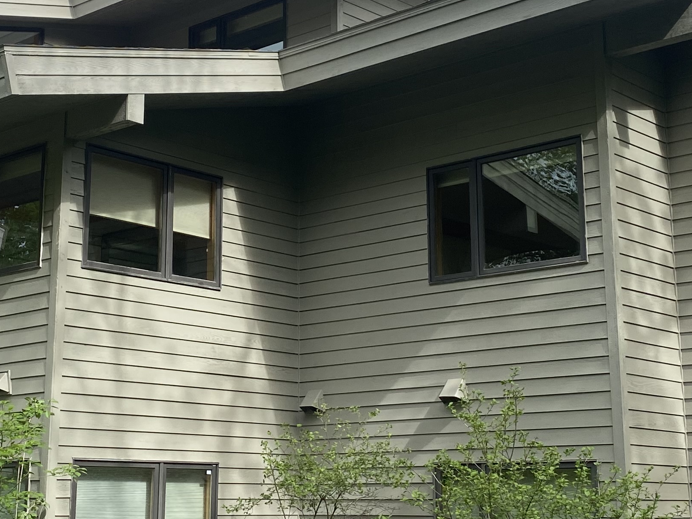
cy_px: 212
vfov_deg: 22.6
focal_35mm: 65
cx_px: 293
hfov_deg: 29.8
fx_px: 1299
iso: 32
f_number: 1.8
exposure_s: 1/2315
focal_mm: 4.25
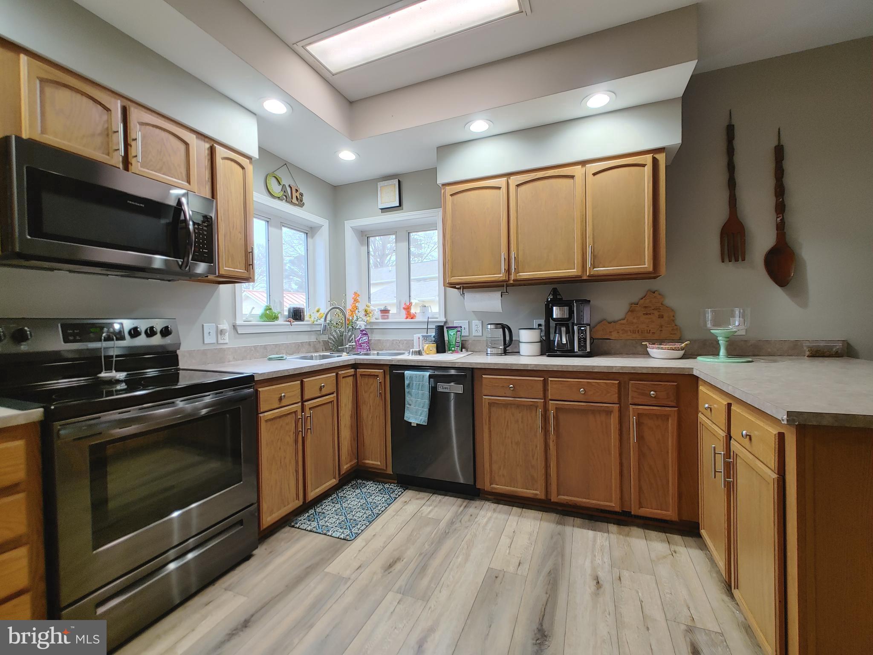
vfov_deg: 81.7
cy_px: 328
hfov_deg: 98.2
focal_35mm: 15
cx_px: 436
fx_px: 378
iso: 100
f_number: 1.9
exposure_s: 1/24
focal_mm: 1.78
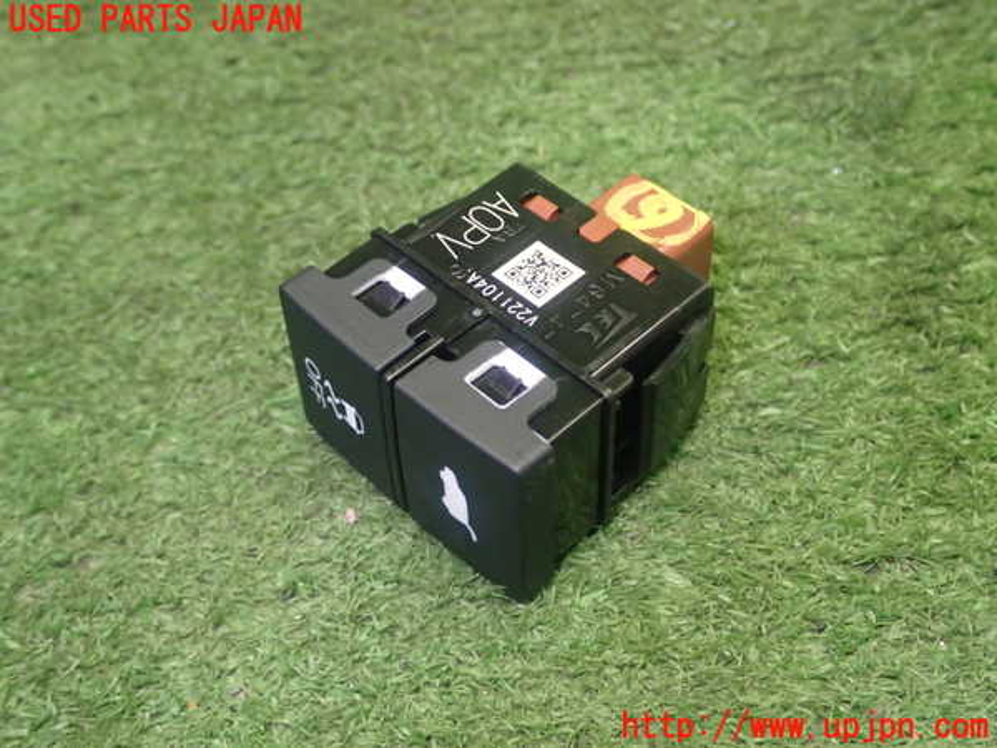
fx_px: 1354
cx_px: 498
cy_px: 374
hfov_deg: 40.4
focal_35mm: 47
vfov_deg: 30.9
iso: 400
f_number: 3.1
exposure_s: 1/50
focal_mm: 8.4
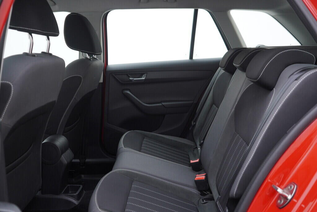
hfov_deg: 53.1
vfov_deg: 36.9
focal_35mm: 36
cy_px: 106
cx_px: 158
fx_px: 317
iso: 125
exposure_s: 1/40
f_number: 2.8
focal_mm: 24
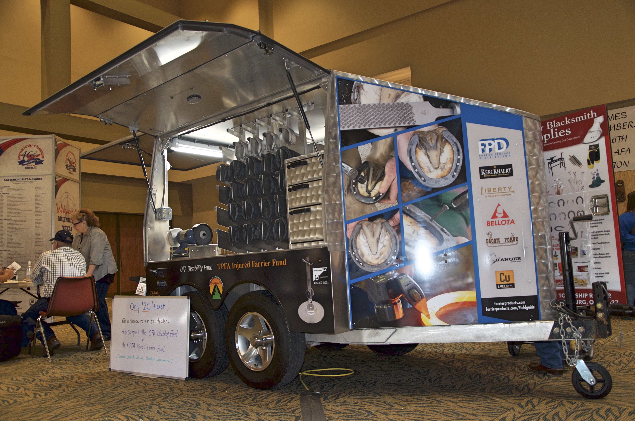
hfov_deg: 59.6
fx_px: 554
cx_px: 318
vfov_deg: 41.5
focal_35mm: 32
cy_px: 210
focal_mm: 21
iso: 500
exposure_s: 1/60
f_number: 4.5
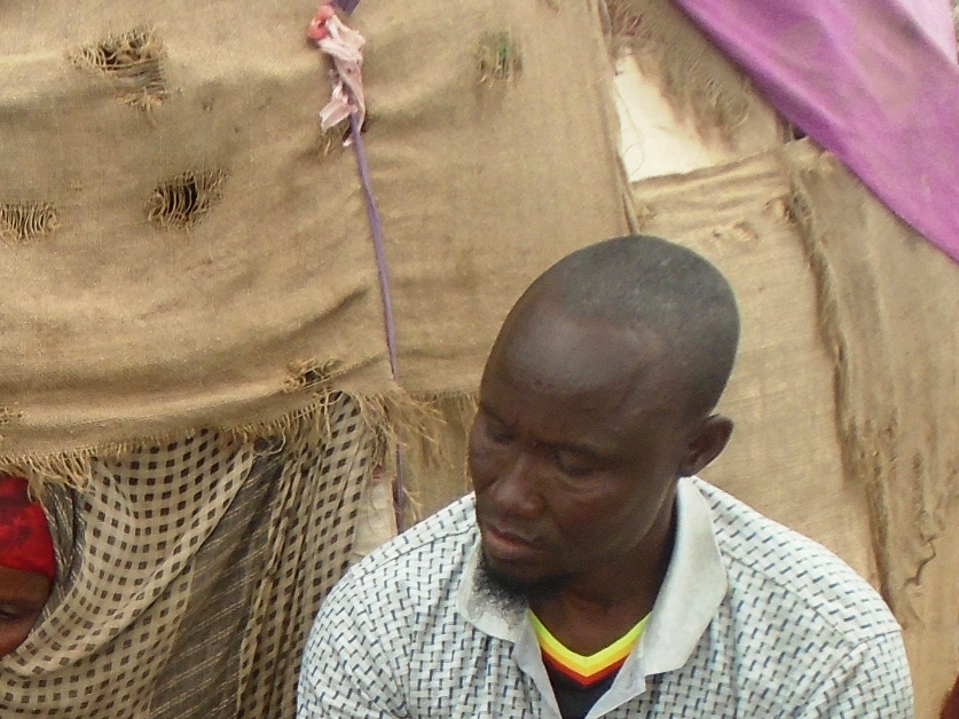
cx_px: 27
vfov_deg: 17.0
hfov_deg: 23.5
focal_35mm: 80
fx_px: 2217
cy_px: 1013
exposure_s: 1/500
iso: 100
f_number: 3.2
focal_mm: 4.6
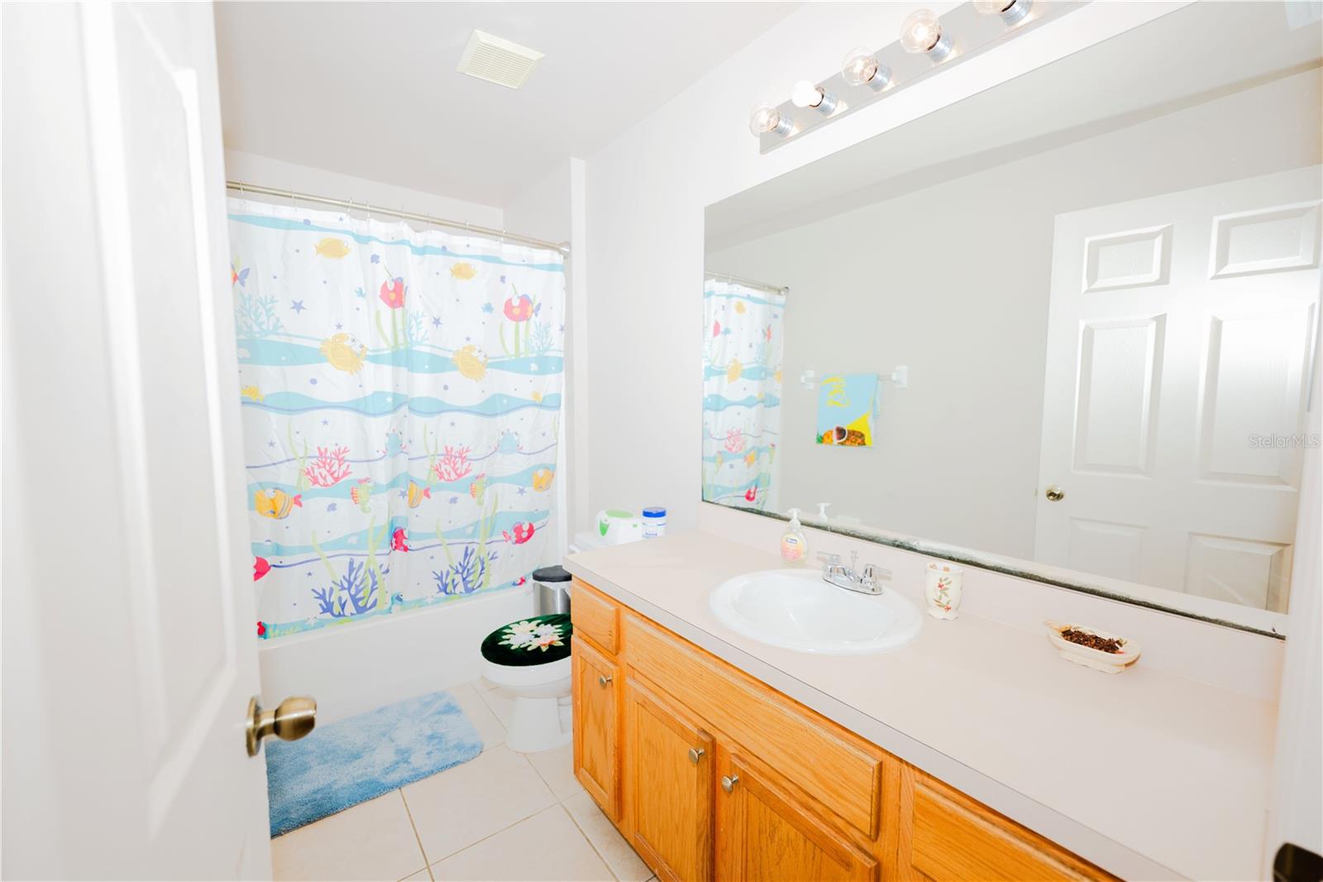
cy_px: 441
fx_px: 514
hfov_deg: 104.3
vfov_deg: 81.2
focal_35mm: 14
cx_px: 662
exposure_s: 1/200
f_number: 3.2
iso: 100
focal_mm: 14
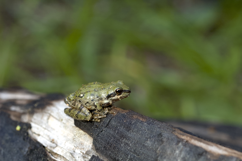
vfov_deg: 15.2
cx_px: 121
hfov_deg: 22.6
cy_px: 80
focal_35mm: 90
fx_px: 604
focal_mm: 60
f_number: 10
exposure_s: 1/60
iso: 640
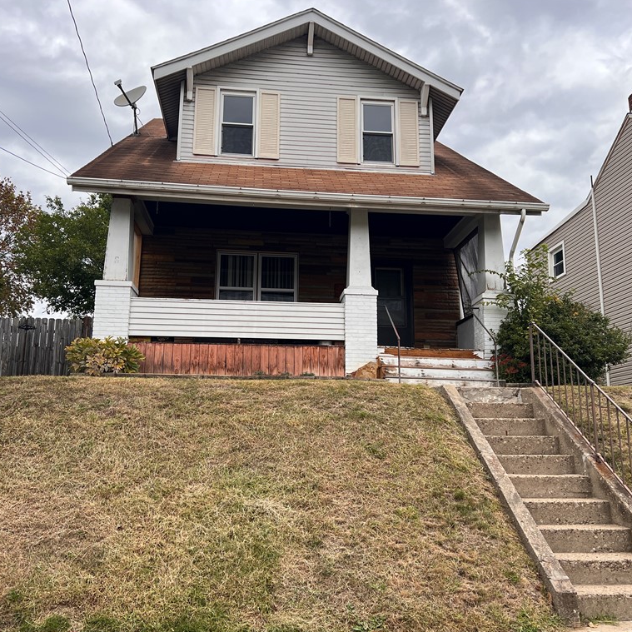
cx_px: 321
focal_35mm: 31
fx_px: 640
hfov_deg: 52.5
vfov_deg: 52.5
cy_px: 315
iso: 50
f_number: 1.5
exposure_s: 1/621
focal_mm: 5.7
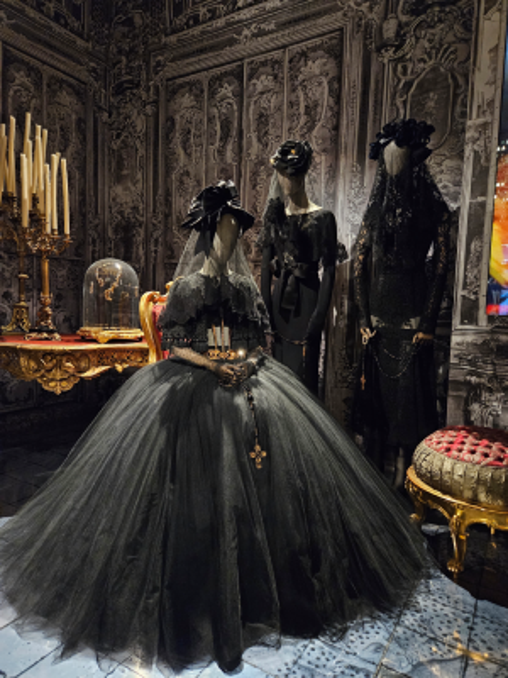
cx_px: 254
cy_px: 339
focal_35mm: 23
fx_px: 450
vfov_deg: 73.9
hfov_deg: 58.9
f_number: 1.8
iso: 800
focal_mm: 5.4
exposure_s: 1/100
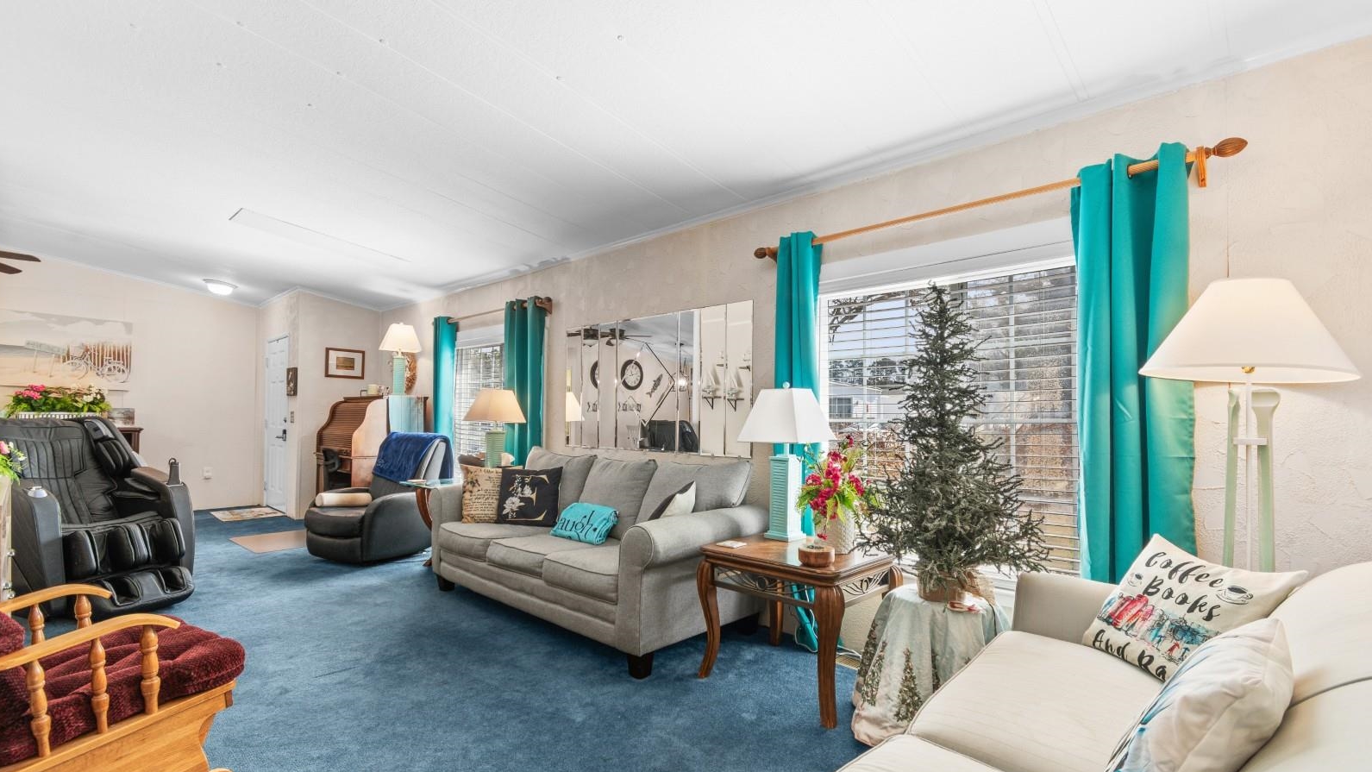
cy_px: 404
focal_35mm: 16
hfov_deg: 99.4
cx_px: 691
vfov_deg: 67.1
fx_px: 582
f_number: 4.5
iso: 100
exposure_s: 1/10
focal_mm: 10
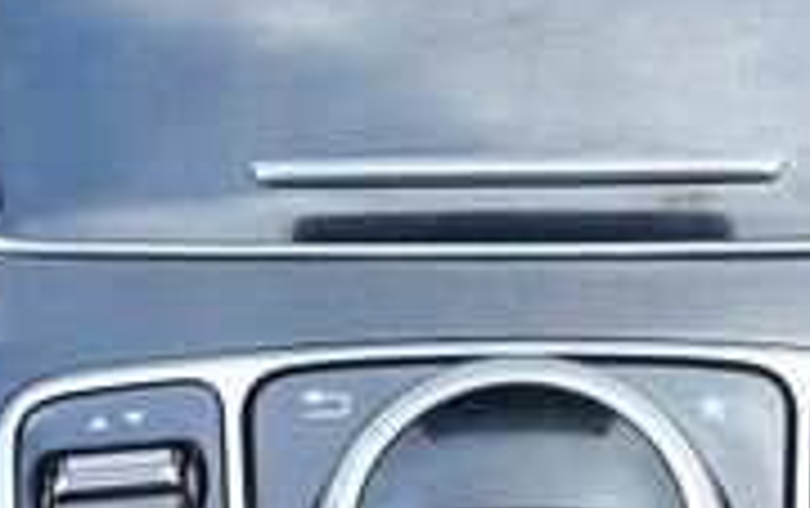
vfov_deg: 9.4
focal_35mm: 139
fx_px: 3072
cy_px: 402
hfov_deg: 15.0
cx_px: 580
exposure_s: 1/60
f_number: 4
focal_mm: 24
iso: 100
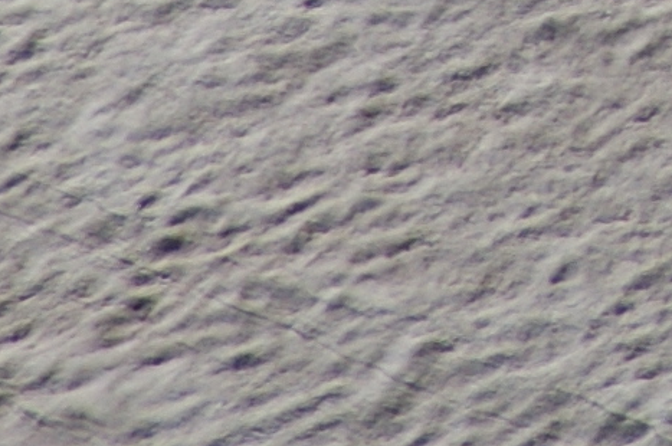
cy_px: -891
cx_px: 1419
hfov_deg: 0.7
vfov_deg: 0.5
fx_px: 54077
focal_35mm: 2901
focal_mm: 300
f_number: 11
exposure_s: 1/1000
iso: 200
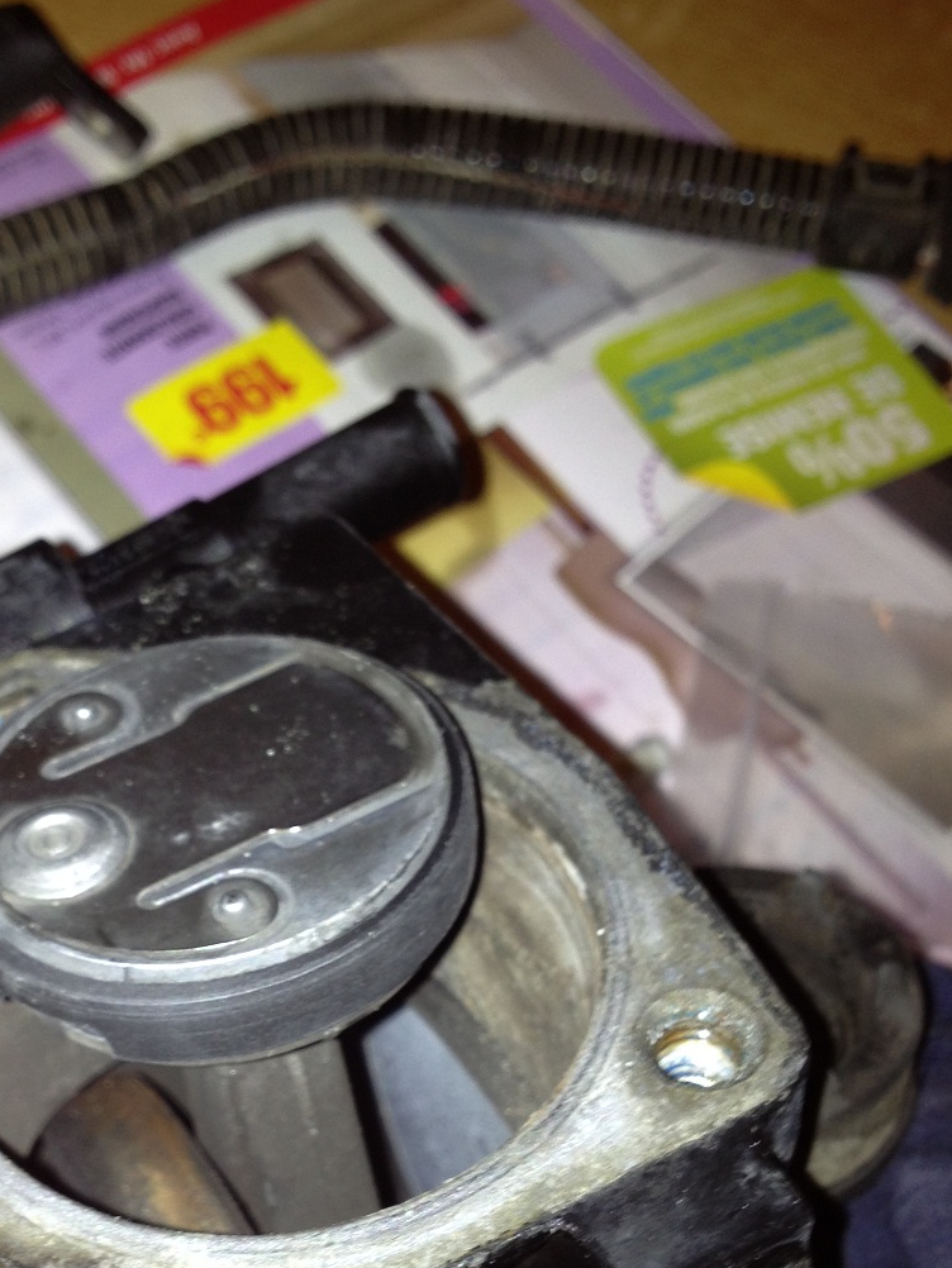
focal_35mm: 57
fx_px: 2089
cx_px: 220
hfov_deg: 25.3
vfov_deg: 33.0
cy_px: 988
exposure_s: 1/25
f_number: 2.4
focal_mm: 4.28
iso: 50
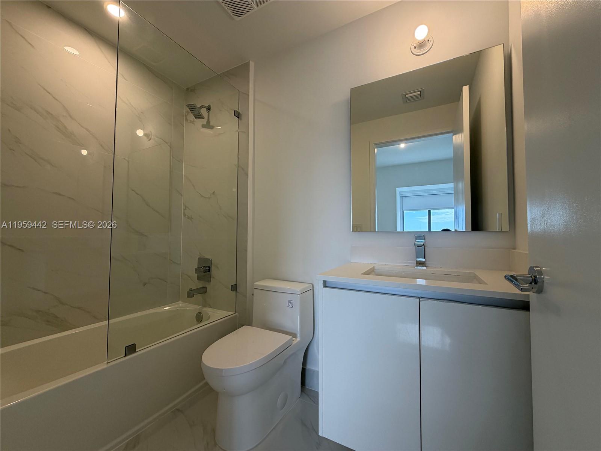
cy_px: 226
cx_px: 300
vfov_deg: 85.7
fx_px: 243
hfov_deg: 102.1
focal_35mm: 14
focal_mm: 2.22
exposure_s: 1/120
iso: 125
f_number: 2.2
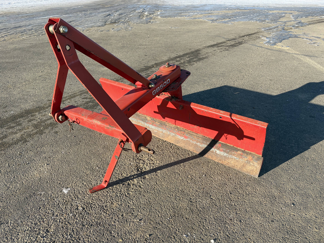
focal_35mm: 26
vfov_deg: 53.1
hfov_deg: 67.3
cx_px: 162
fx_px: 243
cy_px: 122
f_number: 1.6
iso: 50
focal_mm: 5.96
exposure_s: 1/1706
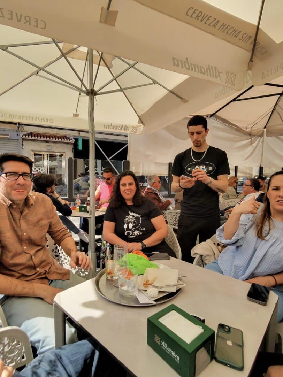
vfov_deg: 106.2
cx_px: 142
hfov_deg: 89.9
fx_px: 142
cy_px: 188
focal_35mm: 13
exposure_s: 1/667
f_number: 2.2
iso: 54
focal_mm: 2.24
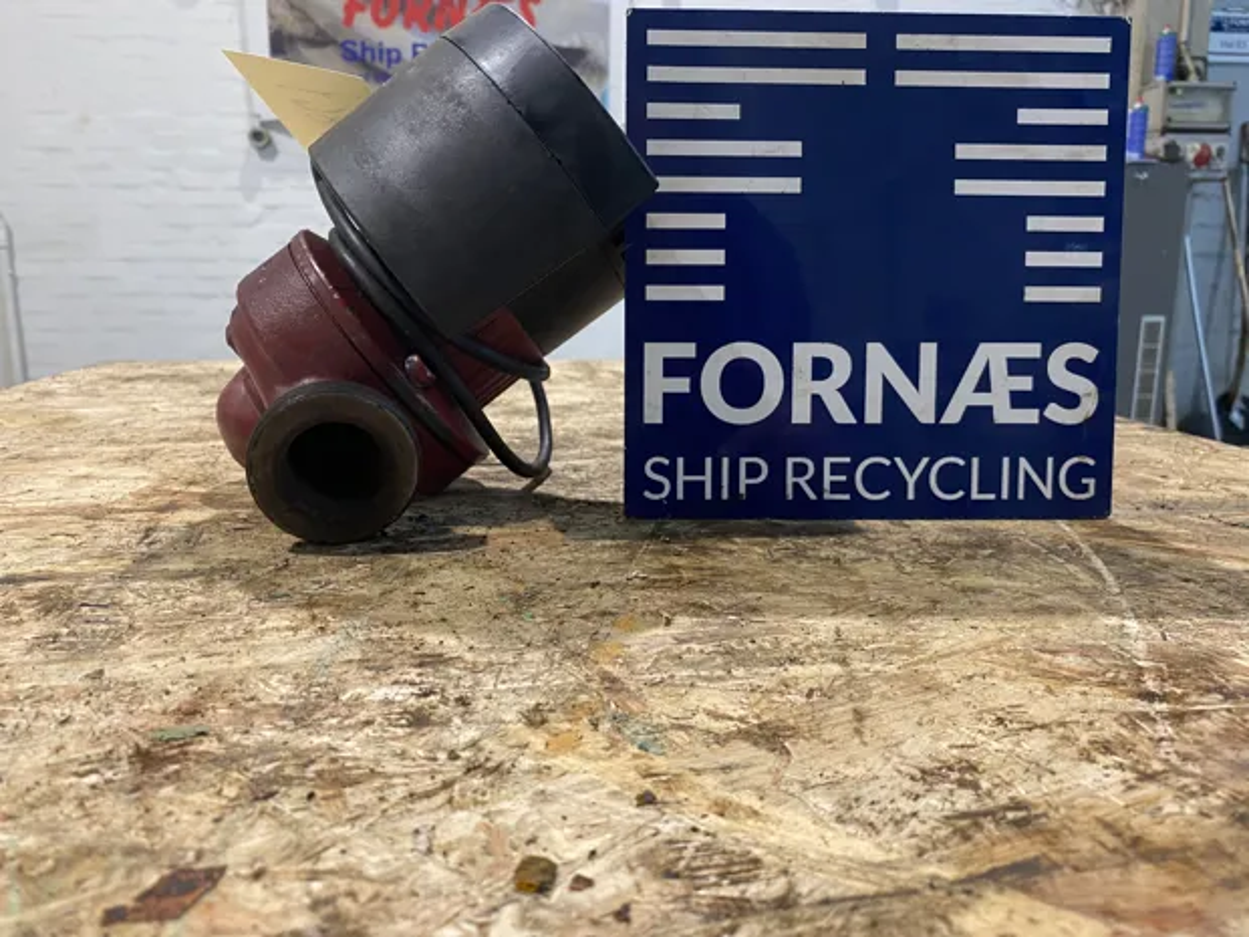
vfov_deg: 53.1
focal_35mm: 26
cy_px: 468
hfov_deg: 67.3
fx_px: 938
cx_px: 624
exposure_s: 1/50
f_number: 1.8
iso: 200
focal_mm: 4.25
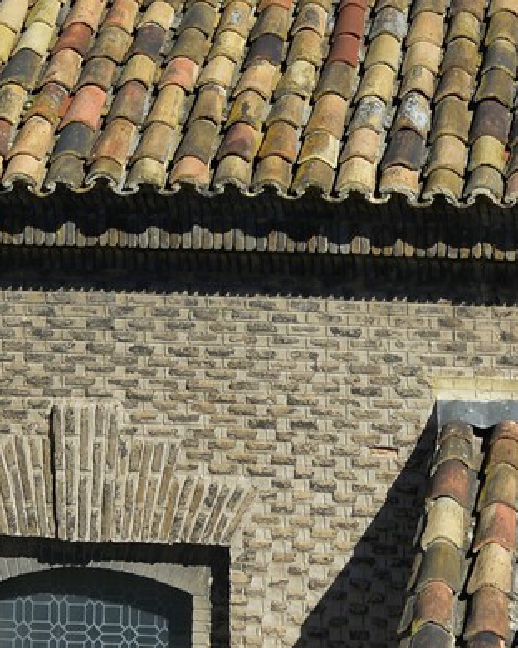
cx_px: 403
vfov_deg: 11.5
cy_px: -557
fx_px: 2951
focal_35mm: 154
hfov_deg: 10.0
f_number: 7.1
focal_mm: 40
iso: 100
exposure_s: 1/400
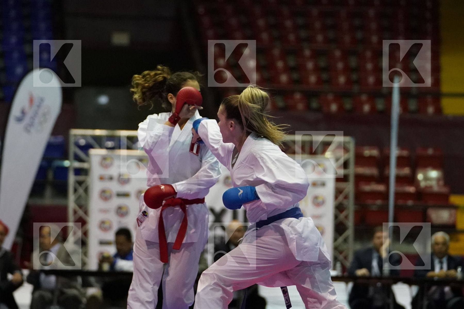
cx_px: 232
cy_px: 154
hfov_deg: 11.2
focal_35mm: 184
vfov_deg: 7.5
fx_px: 2371
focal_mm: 123
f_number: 2.8
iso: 6400
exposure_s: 1/800
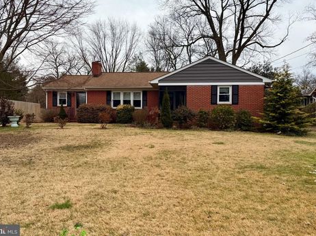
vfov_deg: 53.0
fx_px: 237
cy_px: 110
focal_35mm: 26
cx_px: 149
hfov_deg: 67.3
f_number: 1.78
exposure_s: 1/1770
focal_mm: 6.76
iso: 80
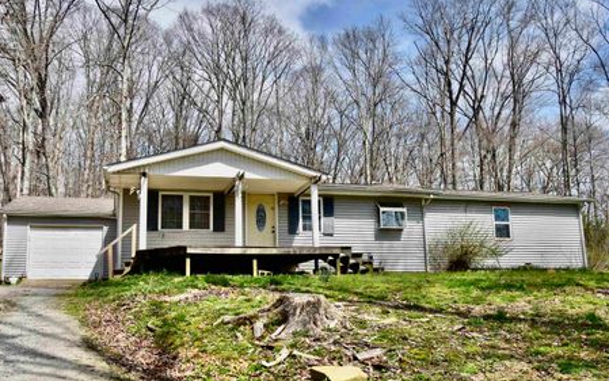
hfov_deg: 56.6
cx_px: 286
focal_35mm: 34
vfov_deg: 37.3
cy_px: 204
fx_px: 565
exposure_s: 1/160
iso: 100
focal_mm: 20
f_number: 11
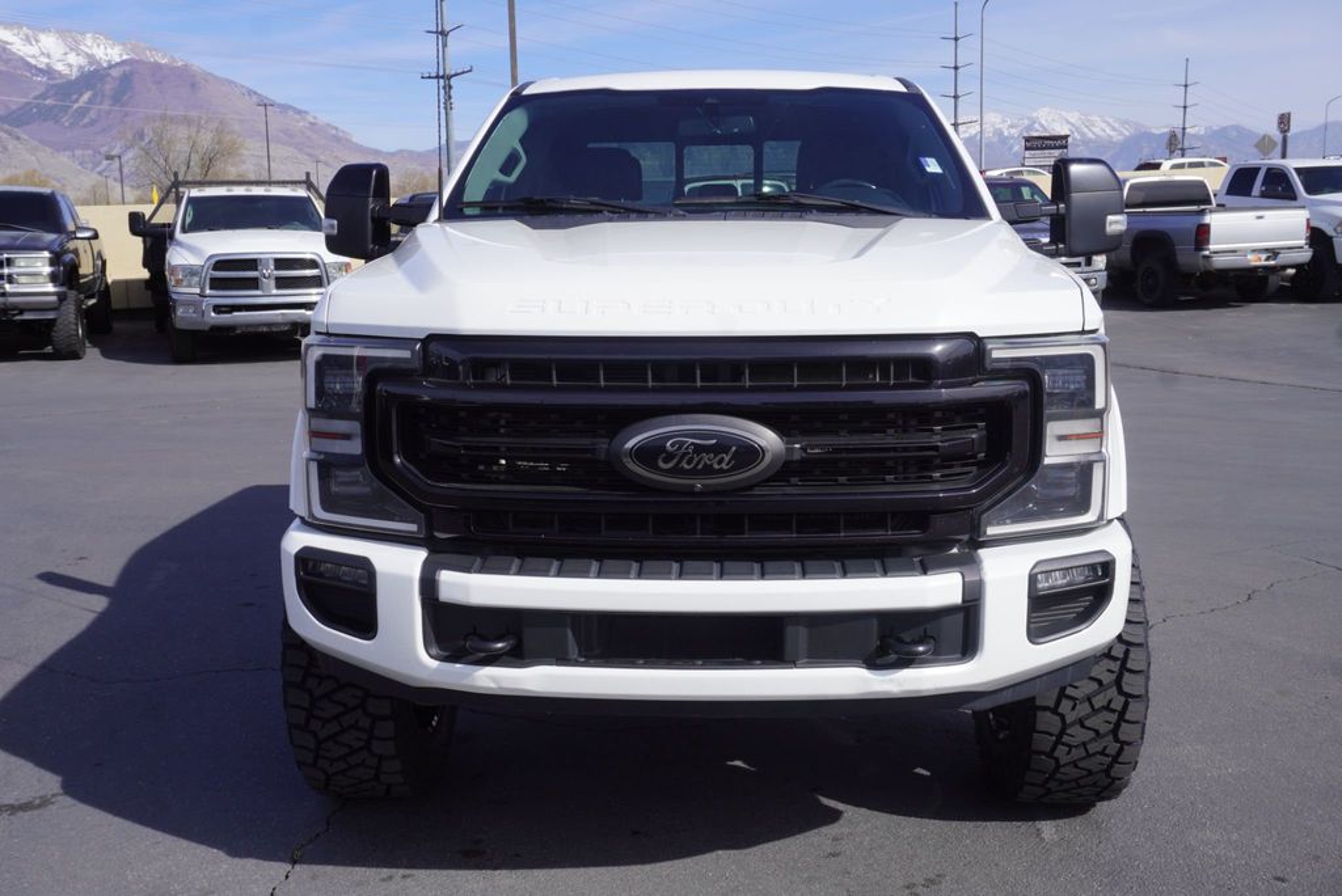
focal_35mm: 36
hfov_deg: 53.1
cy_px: 448
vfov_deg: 36.9
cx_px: 671
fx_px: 1343
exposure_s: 1/200
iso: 100
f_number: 11
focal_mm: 24
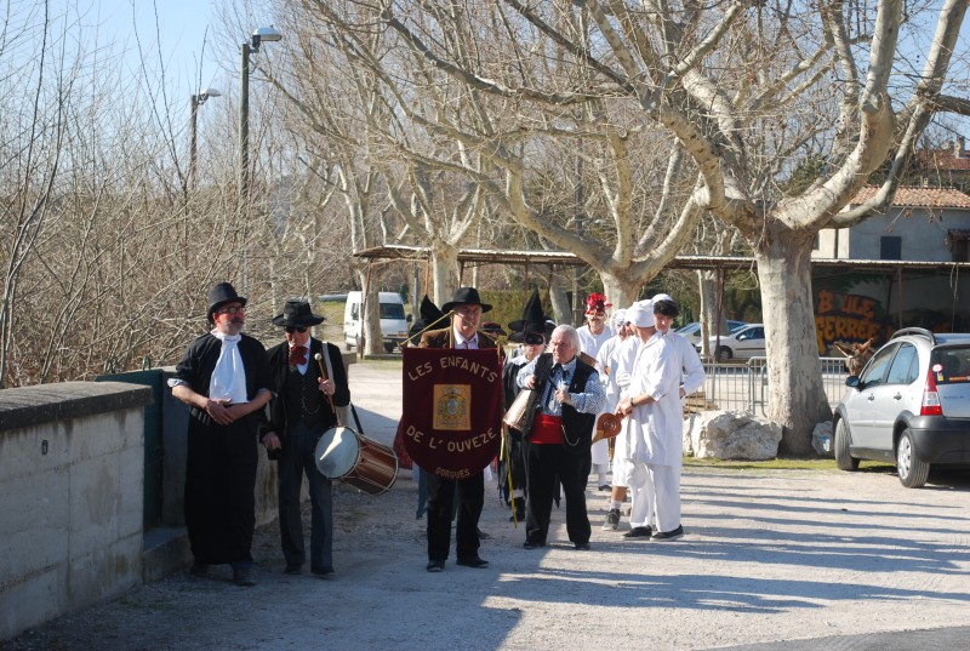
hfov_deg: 24.6
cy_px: 326
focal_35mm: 82
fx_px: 2227
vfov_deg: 16.6
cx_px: 485
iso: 100
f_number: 6.3
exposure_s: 1/160
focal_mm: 55
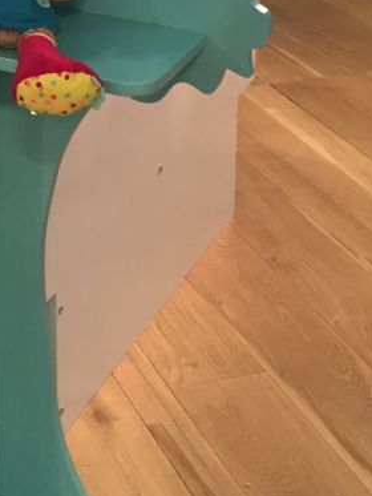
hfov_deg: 16.6
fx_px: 1189
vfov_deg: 21.8
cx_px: -133
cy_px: -106
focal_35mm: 83
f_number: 2.2
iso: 50
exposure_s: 1/33
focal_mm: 4.15
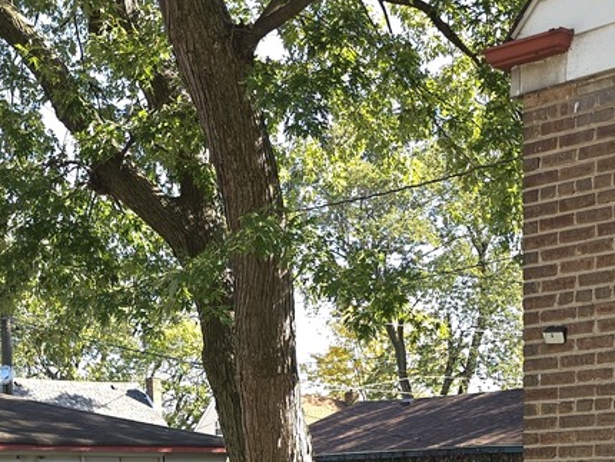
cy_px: 621
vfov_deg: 17.8
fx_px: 1369
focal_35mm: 77
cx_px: 286
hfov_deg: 25.3
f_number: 1.7
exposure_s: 1/120
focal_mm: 6.3
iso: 16
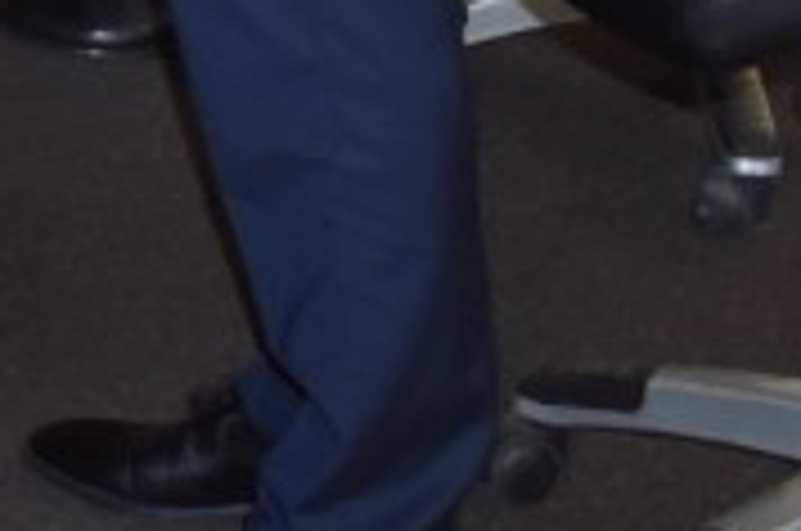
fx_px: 3887
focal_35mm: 175
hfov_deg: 10.2
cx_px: -1152
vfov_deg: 7.1
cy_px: -994
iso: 800
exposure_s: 1/80
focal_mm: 18
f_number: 4.5
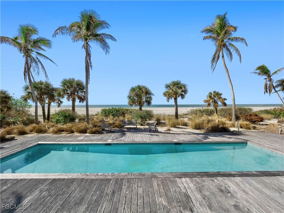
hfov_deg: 102.1
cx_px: 142
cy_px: 106
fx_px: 115
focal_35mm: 14
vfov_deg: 85.7
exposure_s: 1/1000
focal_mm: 7
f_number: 7.1
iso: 200
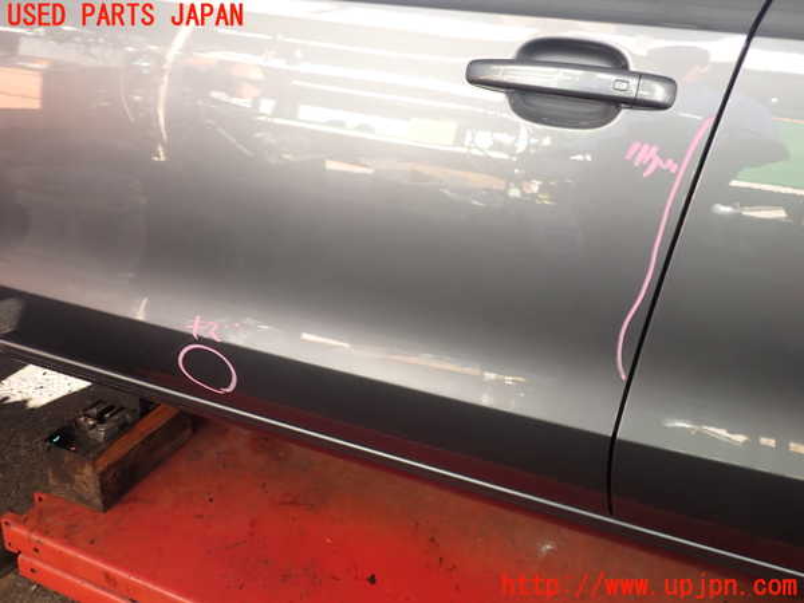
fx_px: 697
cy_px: 302
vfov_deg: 46.8
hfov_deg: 60.0
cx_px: 402
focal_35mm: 30
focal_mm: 5.4
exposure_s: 1/60
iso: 100
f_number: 2.3
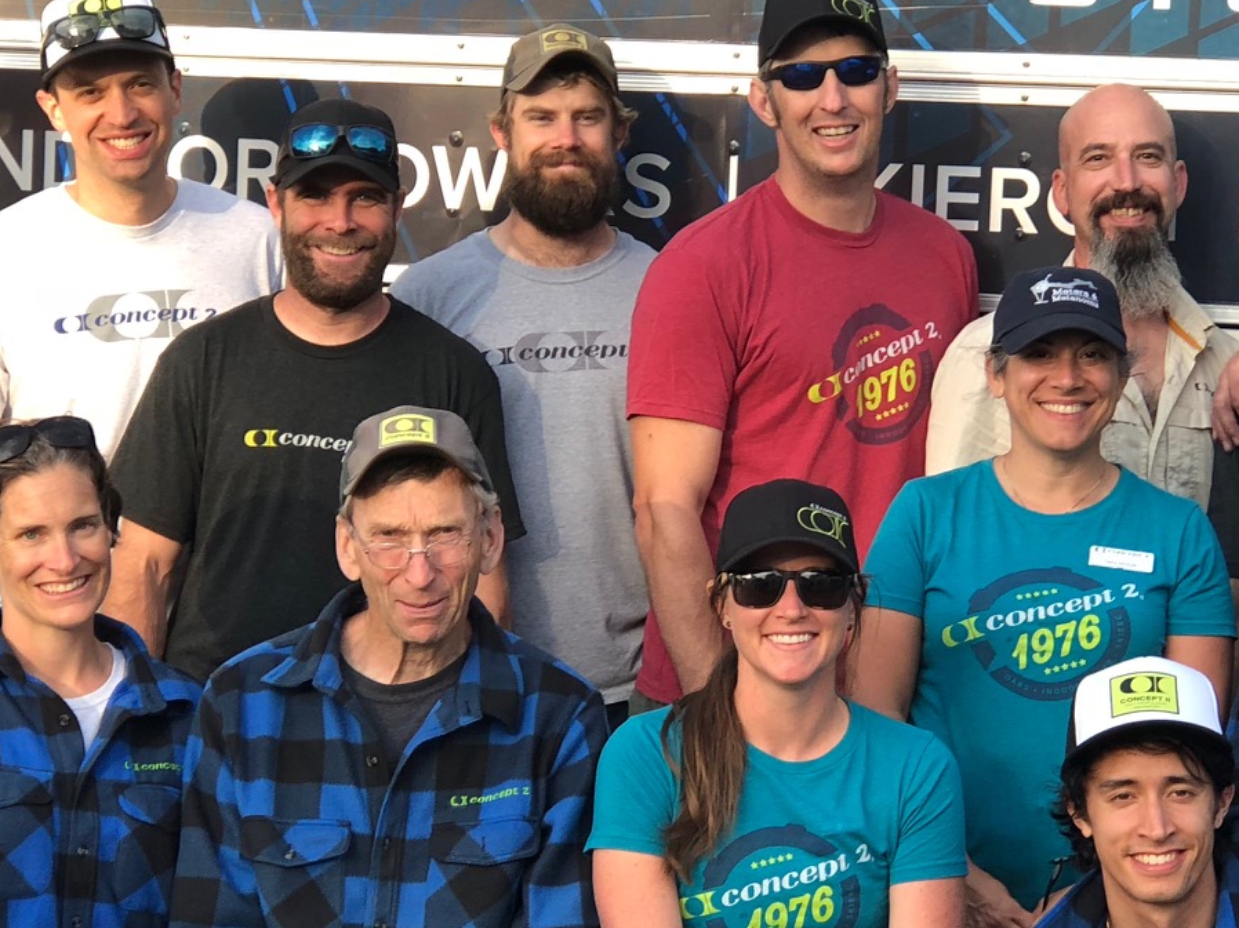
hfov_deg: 15.4
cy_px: 625
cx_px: 720
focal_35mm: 128
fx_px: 4580
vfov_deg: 11.6
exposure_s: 1/120
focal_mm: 6.6
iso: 25
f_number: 2.8
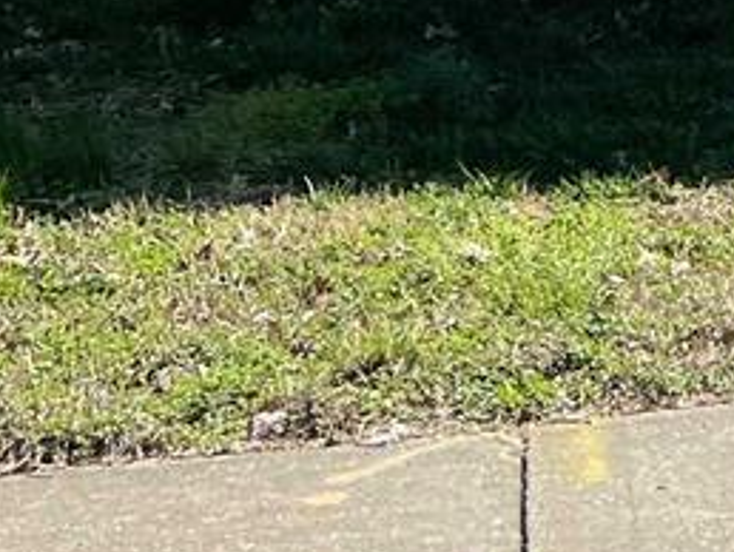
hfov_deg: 13.1
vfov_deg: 8.9
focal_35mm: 145
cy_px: -922
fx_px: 3077
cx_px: 999
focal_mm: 5.7
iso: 50
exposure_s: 1/1621
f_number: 1.5
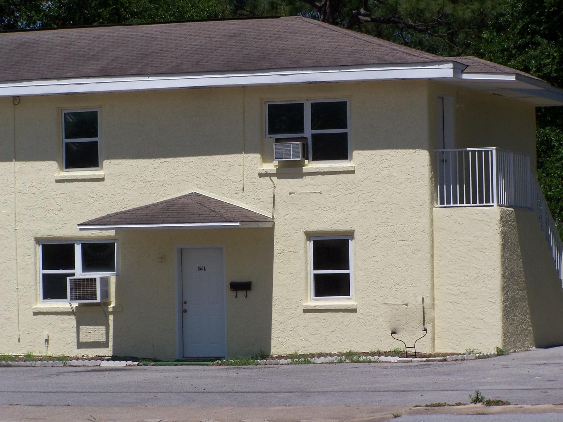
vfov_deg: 8.8
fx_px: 2749
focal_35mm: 169
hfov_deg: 11.7
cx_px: 282
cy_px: 211
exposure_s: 1/800
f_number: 6.3
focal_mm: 28
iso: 80
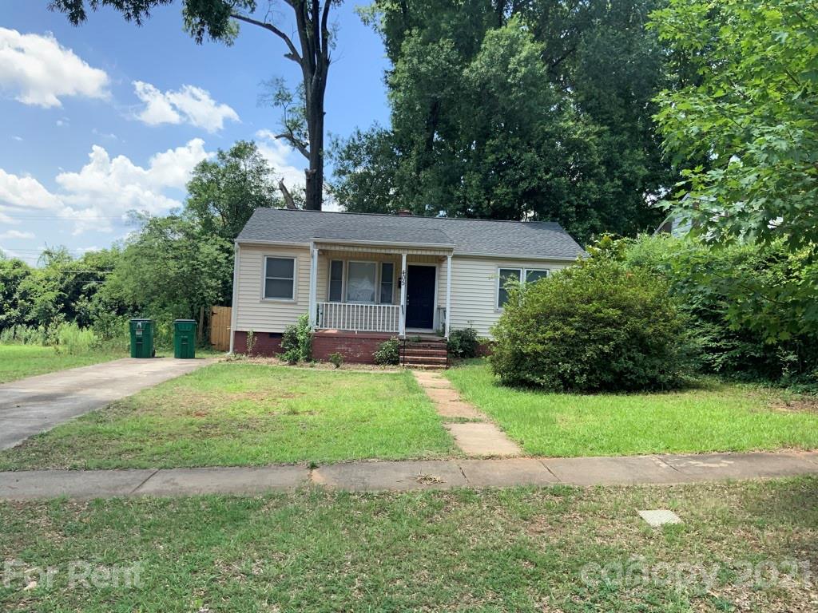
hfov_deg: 61.7
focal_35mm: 29
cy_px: 306
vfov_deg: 48.2
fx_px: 685
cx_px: 409
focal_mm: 3
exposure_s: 1/700
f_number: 1.8
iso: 16
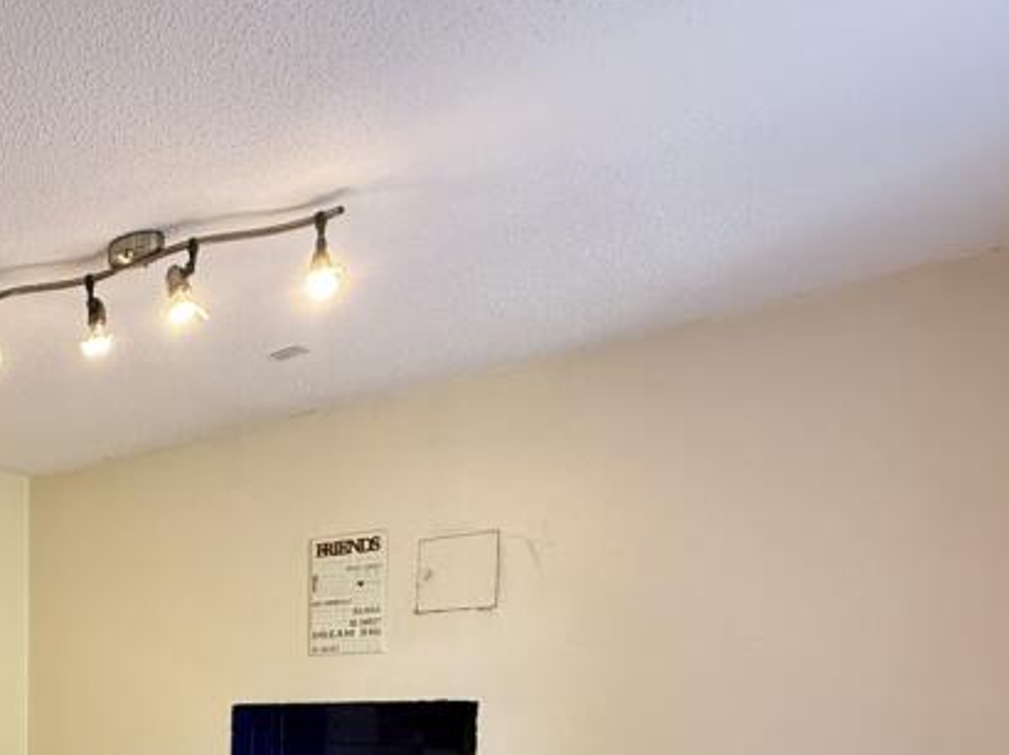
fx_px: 1020
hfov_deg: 41.7
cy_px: 775
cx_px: -103
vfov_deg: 36.1
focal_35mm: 35
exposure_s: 1/50
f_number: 2.2
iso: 250
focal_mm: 2.22
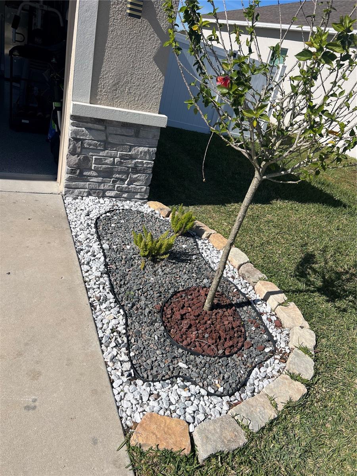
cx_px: 178
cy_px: 238
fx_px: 358
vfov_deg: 67.3
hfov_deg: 53.1
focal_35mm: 26
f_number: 1.5
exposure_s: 1/6993
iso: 50
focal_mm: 5.7
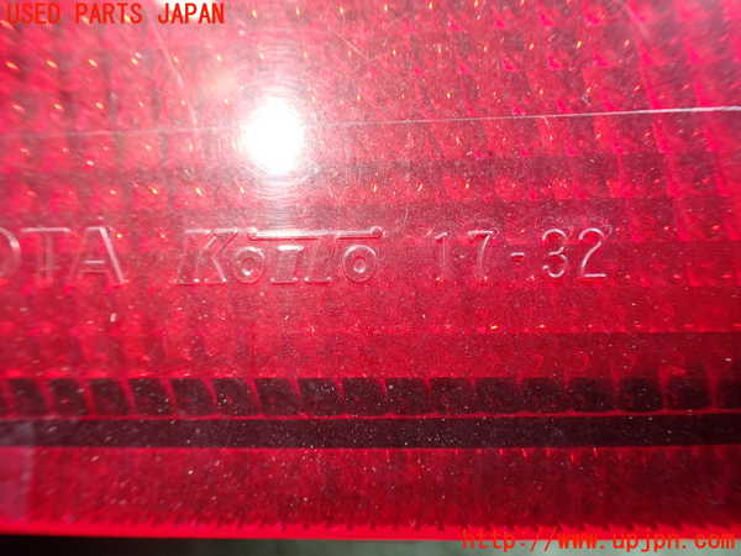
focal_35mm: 30
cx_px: 370
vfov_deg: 46.8
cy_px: 278
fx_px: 642
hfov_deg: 60.0
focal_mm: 5.4
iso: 320
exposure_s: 1/125
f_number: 2.3
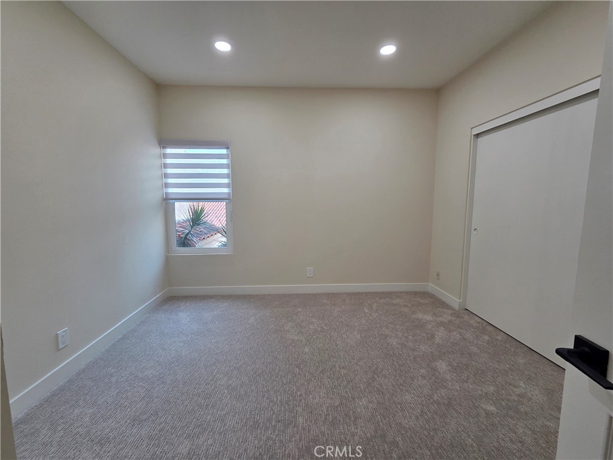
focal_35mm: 13
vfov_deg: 89.9
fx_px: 230
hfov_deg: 106.2
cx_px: 306
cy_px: 230
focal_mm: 2.2
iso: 160
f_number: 2.2
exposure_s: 1/120
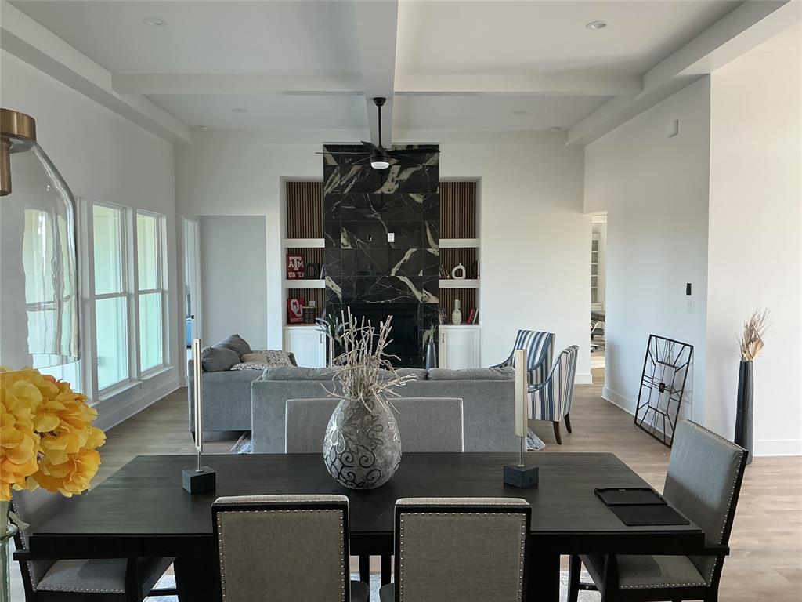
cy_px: 301
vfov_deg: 48.2
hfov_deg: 61.7
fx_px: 672
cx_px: 401
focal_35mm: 29
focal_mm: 3
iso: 64
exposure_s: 1/60
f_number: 1.8
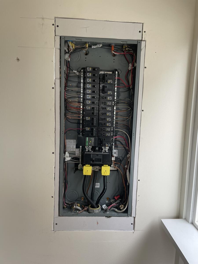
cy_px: 132
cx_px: 99
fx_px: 198
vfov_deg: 67.3
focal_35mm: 26
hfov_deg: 53.1
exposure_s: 1/121
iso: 40
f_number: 1.6
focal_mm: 4.2
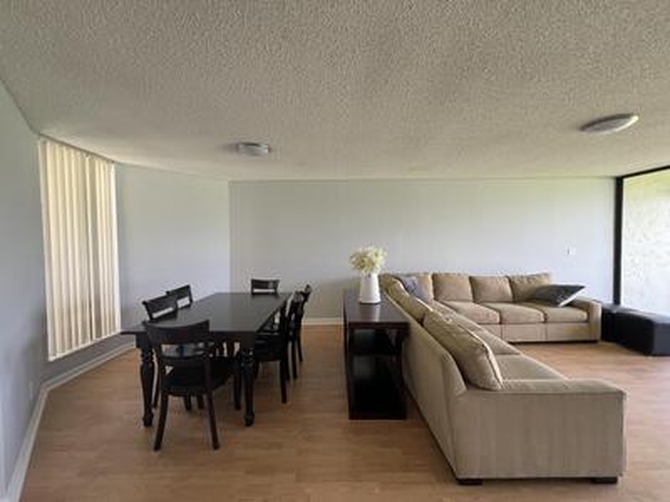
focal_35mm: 13
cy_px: 251
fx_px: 252
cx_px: 335
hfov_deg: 106.2
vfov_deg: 89.9
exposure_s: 1/120
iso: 160
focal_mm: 1.57
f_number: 1.8
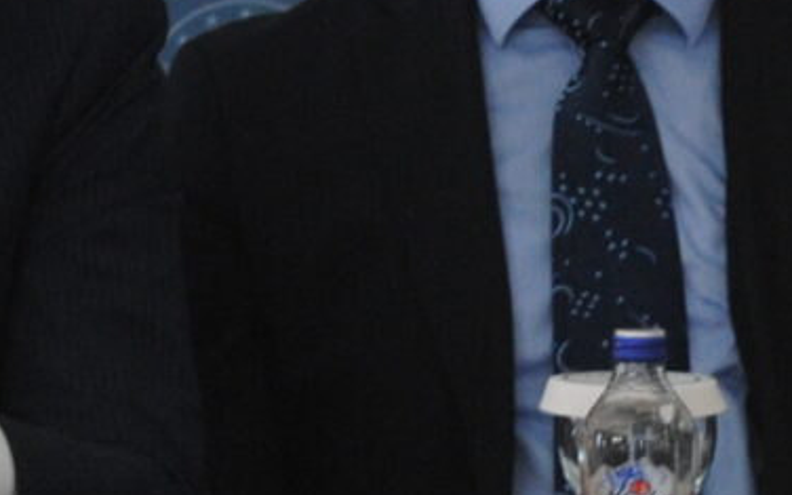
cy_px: 257
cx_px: 2052
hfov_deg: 3.6
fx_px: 12378
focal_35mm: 573
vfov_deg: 2.3
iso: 400
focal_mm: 55
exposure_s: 1/30
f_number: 5.6
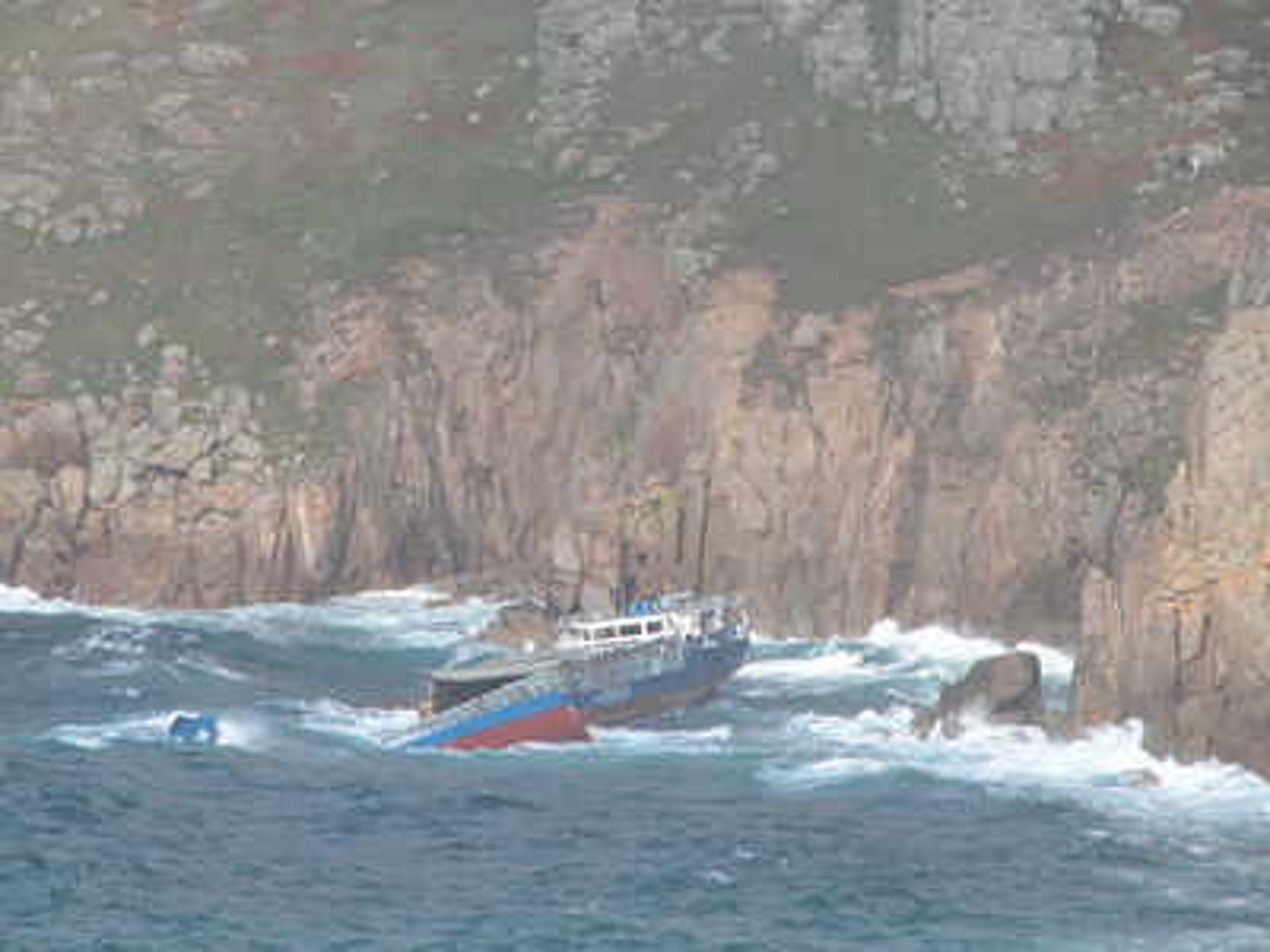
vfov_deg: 5.3
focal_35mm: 280
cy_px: 476
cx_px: 635
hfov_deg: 7.1
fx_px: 10273
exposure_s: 1/291
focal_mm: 71.2
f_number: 5.9
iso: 100
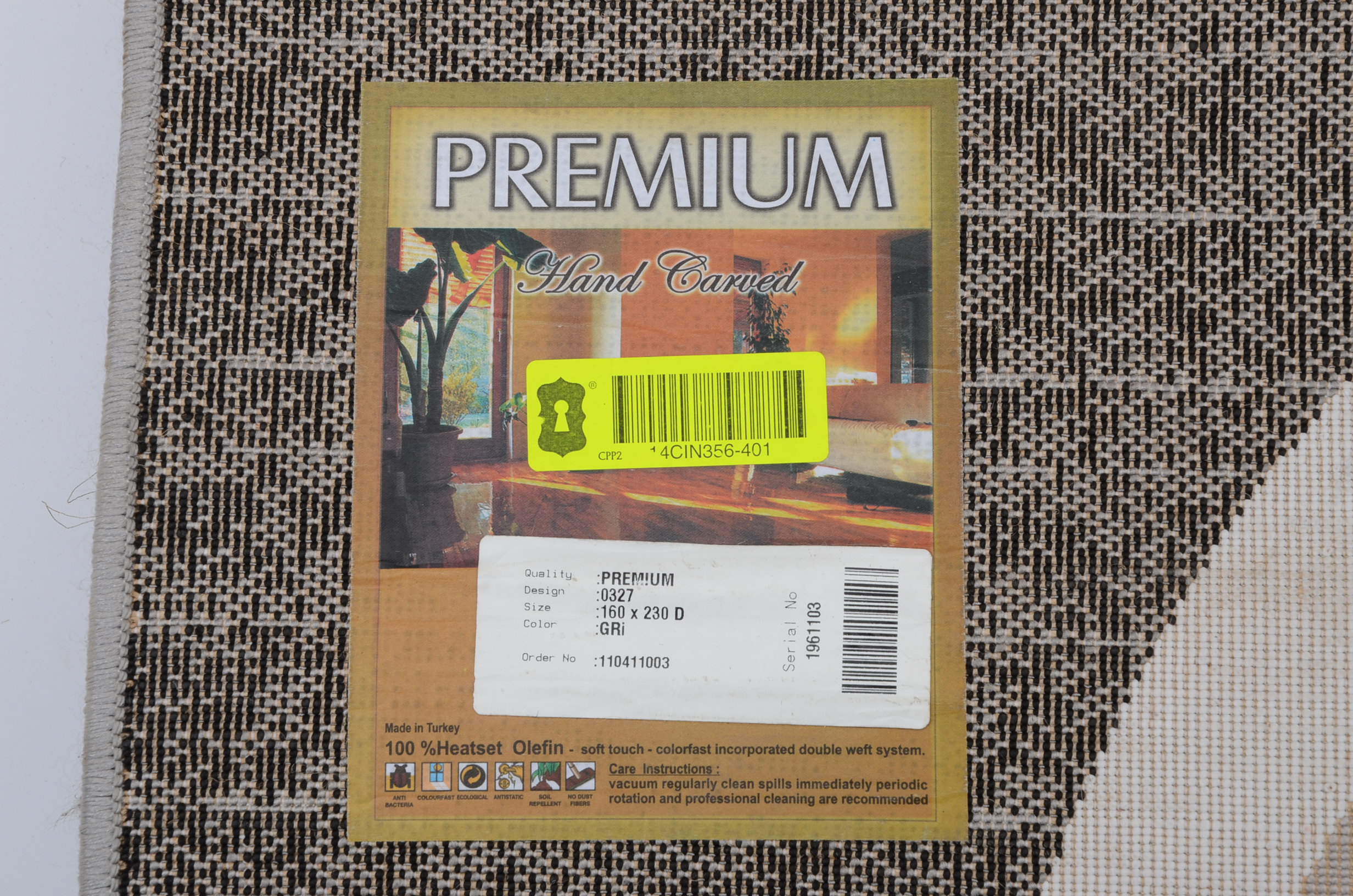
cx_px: 676
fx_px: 4219
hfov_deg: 18.2
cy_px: 448
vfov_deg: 12.1
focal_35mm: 112
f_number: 11
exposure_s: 1/125
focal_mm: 75
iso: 200
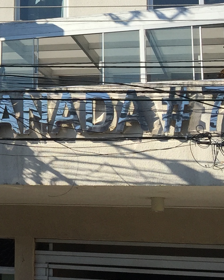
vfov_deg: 17.4
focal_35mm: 109
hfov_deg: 13.1
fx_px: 904
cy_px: 38
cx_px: -142
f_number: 2.2
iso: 32
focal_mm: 4.15
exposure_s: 1/2083
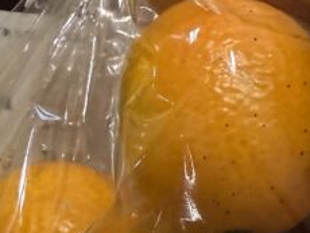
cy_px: 263
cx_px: 493
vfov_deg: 14.4
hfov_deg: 17.3
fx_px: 896
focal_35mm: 100
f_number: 2.2
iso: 320
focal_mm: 2.22
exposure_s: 1/120
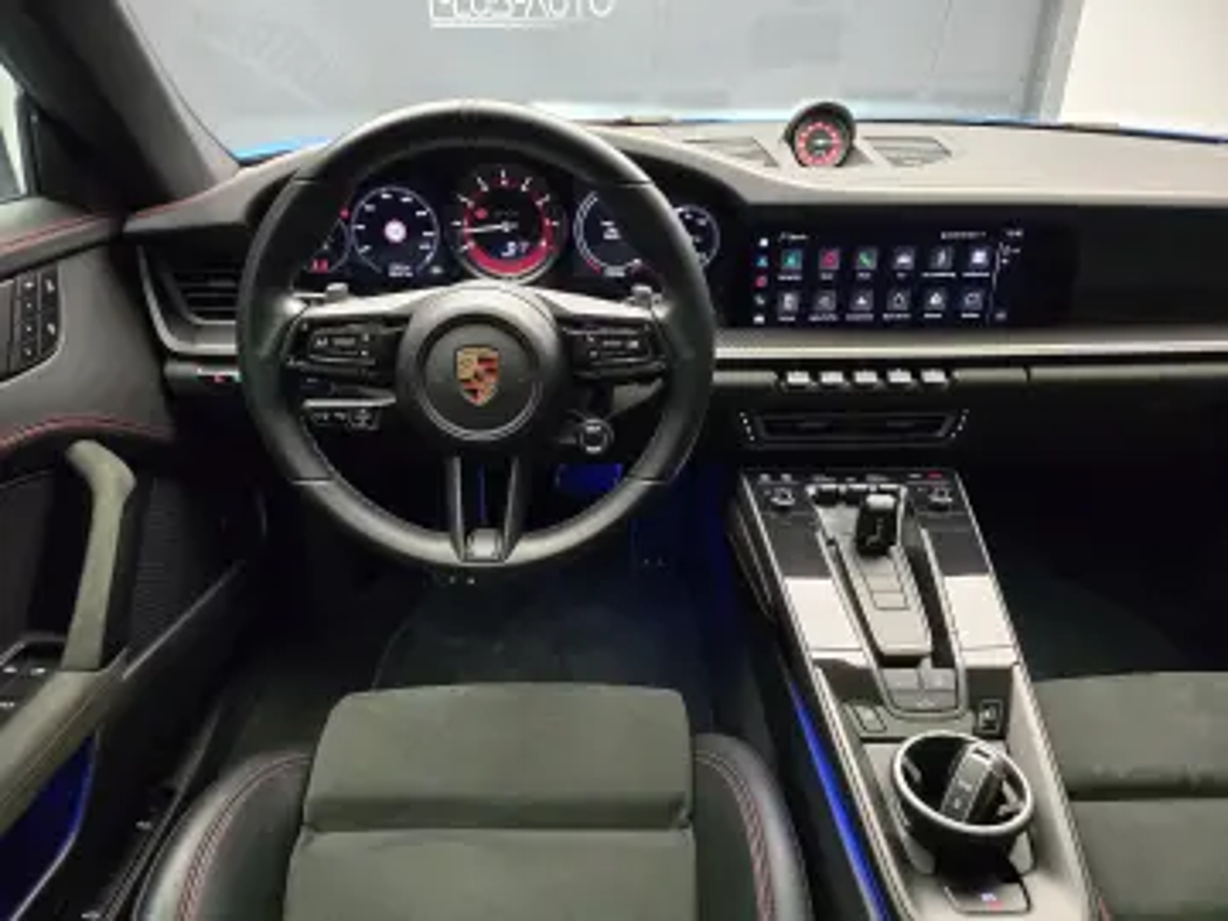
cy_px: 460
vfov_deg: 58.9
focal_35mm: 23
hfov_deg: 73.9
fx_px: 816
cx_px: 614
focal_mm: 6.3
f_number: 1.7
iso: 1250
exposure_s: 1/100
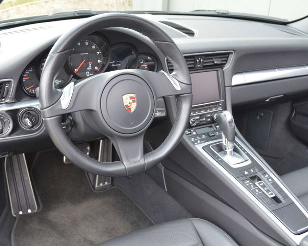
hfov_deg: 44.8
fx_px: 374
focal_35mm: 41
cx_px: 155
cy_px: 123
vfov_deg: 36.5
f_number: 4.5
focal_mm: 24
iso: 400
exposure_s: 1/80
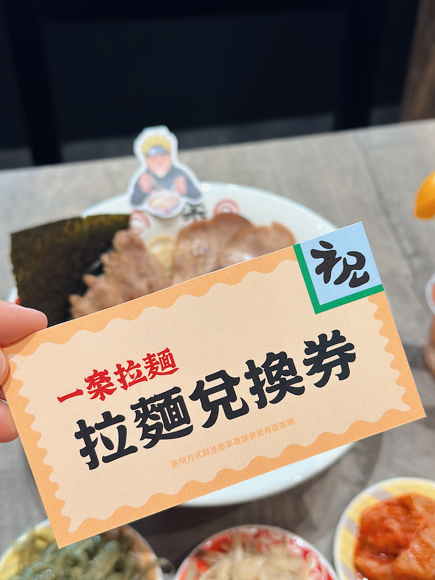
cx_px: 218
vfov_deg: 39.7
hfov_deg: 30.3
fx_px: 804
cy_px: 290
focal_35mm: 48
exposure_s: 1/139
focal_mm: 6.86
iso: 64
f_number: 1.78
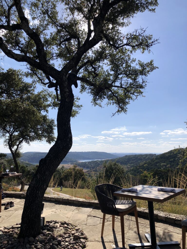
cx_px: 94
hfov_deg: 49.7
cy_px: 124
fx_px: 202
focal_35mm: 28
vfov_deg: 63.4
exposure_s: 1/4425
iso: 25
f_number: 1.8
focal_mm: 3.99
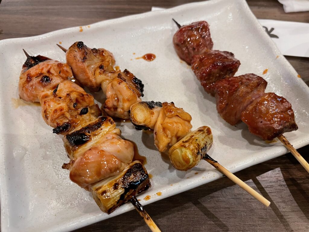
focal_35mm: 26
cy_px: 116
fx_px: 232
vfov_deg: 53.1
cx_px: 154
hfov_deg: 67.3
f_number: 1.6
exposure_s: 1/50
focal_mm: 4.2
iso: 250
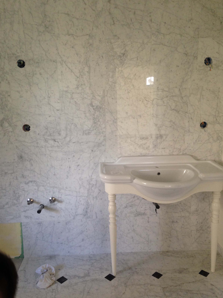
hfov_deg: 41.8
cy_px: 149
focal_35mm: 34
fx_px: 292
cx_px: 110
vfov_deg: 54.0
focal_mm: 4.12
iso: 125
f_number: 2.4
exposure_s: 1/20
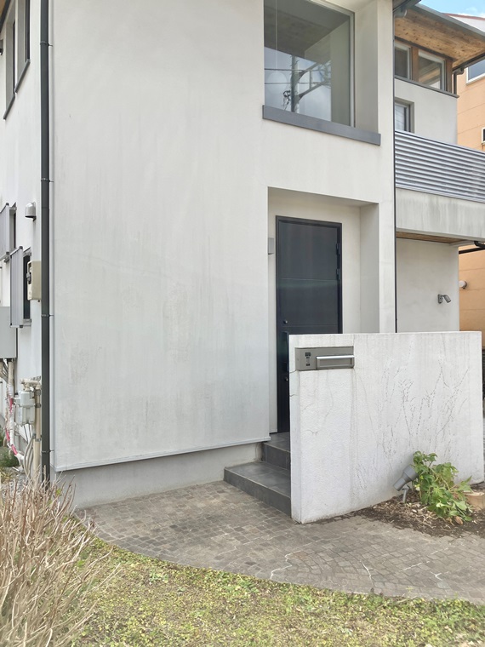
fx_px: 523
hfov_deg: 49.7
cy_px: 324
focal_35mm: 28
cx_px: 242
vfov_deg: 63.4
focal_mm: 3.99
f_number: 1.8
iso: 32
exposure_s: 1/1799
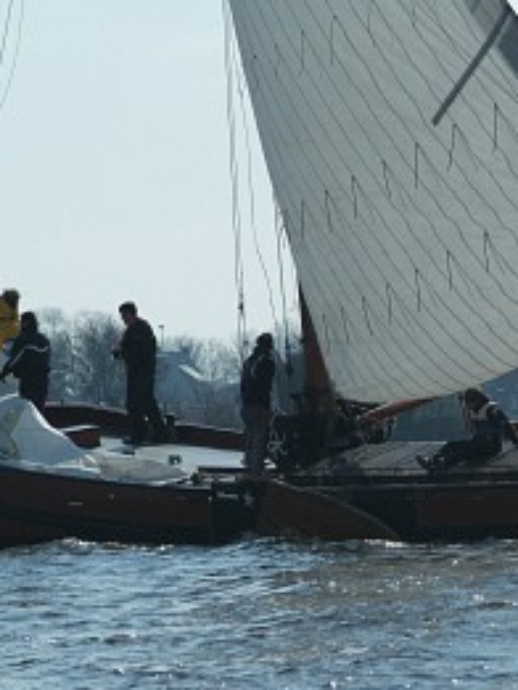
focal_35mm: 337
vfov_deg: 5.9
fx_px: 6718
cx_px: 444
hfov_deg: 4.4
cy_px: 332
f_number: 9.5
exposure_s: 1/2000
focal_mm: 135
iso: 400
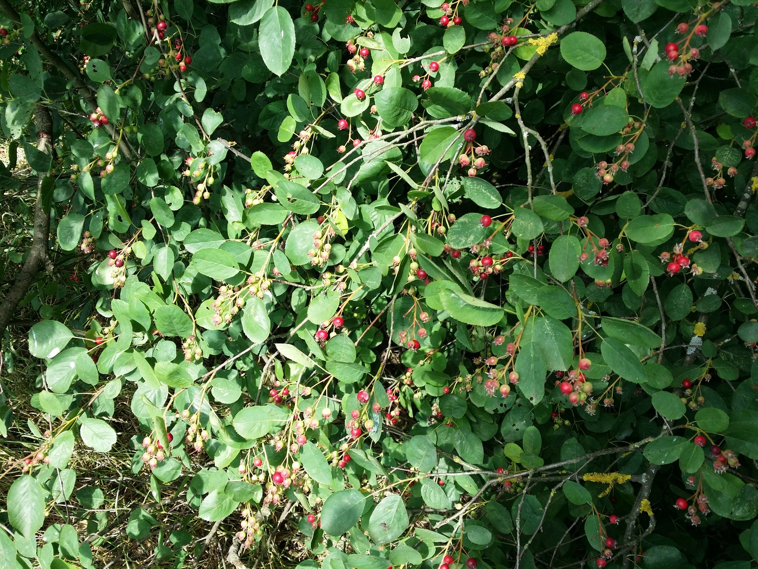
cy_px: 284
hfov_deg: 58.3
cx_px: 379
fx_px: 679
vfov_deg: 45.5
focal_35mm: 31
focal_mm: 4.13
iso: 50
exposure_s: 1/229
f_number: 2.2
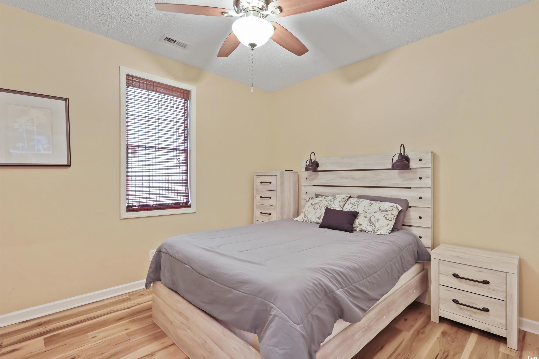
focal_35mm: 16
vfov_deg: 73.7
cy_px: 180
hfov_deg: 96.7
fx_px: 240
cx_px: 270
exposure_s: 1/6
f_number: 8
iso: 5000
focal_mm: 16
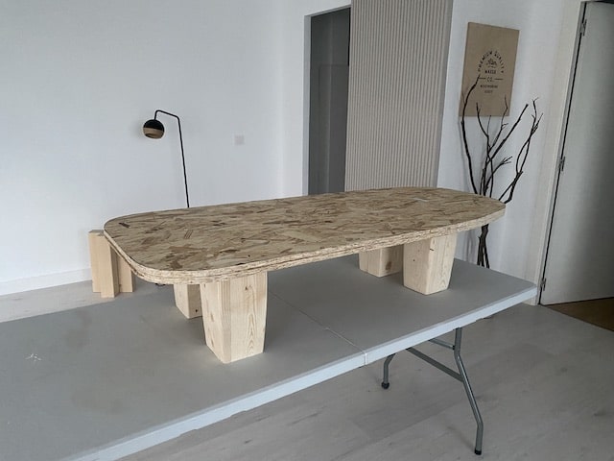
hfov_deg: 67.3
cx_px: 307
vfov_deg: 53.1
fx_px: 461
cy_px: 230
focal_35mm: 26
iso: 500
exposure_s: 1/40
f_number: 1.8
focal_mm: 4.25
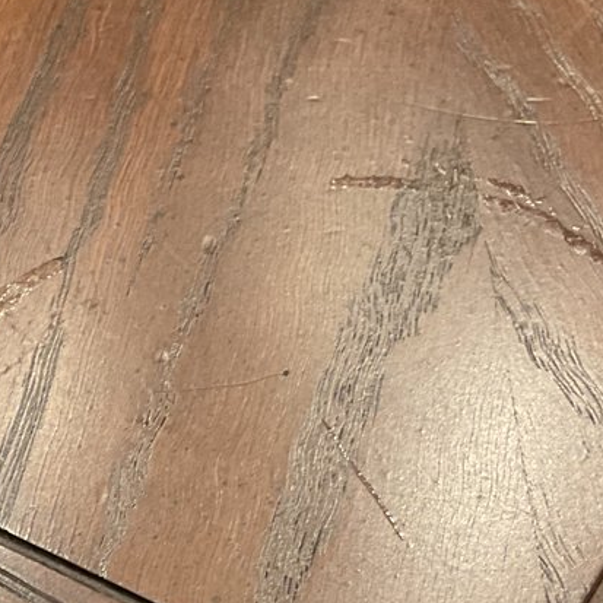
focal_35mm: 94
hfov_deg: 18.4
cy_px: 672
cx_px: 154
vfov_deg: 17.8
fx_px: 1853
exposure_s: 1/40
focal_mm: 3
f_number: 1.8
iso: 250
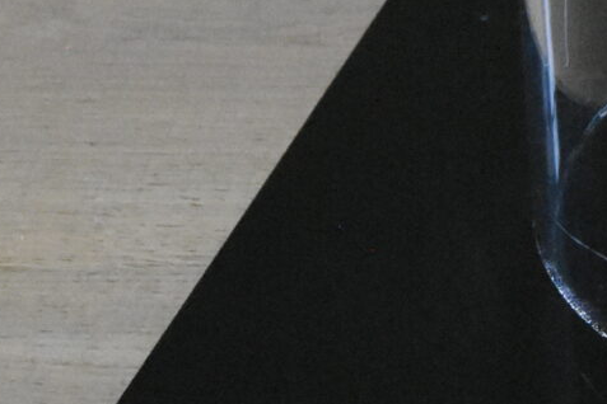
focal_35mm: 250
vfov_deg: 5.4
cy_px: -220
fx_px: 4210
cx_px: 979
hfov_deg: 8.0
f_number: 8
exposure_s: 1/50
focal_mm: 31
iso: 8000
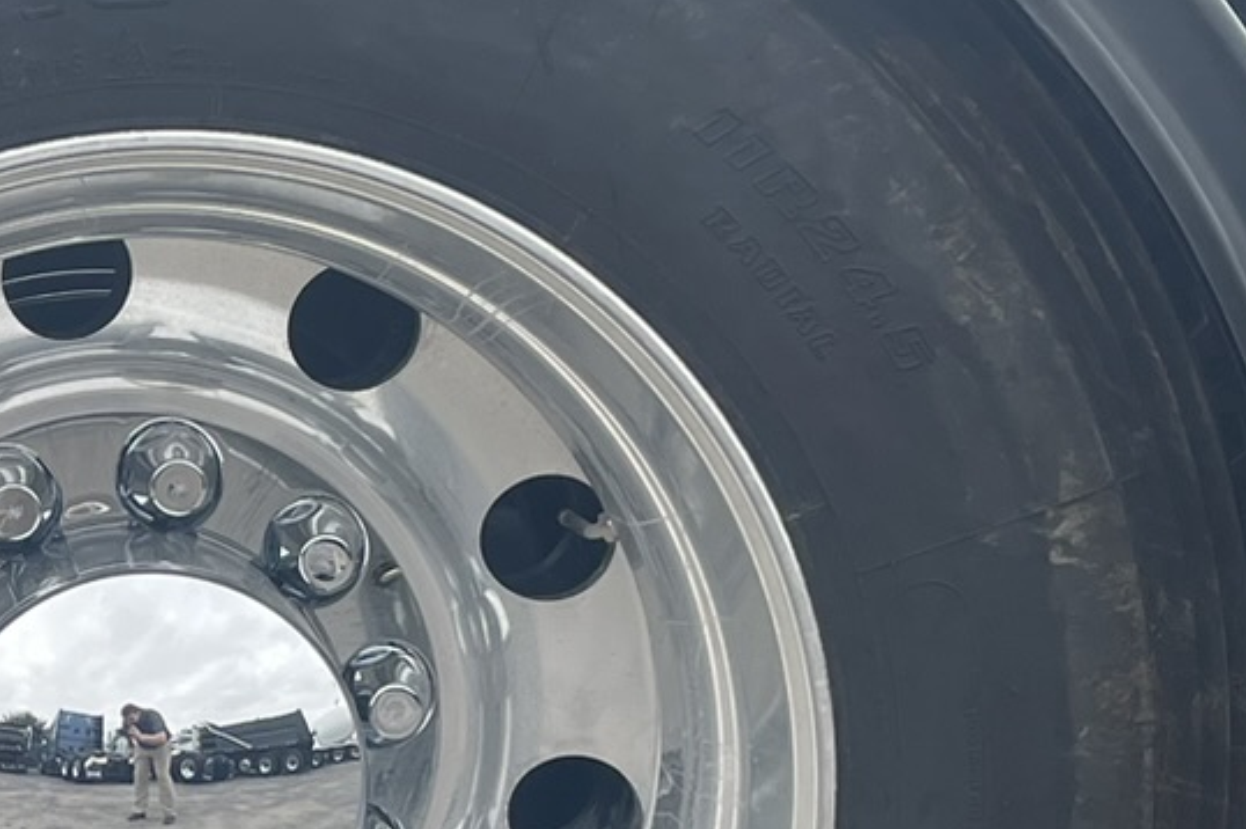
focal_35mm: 103
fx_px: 3563
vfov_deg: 13.0
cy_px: 912
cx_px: -19
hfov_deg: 19.2
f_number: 1.6
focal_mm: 4.2
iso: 32
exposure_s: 1/584
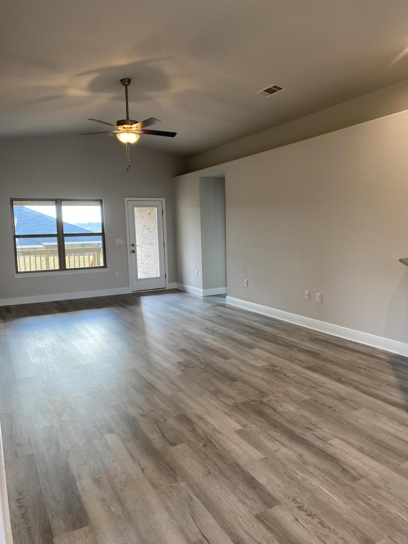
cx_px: 204
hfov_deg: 53.1
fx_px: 409
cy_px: 272
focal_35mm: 26
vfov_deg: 67.3
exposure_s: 1/60
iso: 64
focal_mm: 4.25
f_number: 1.8
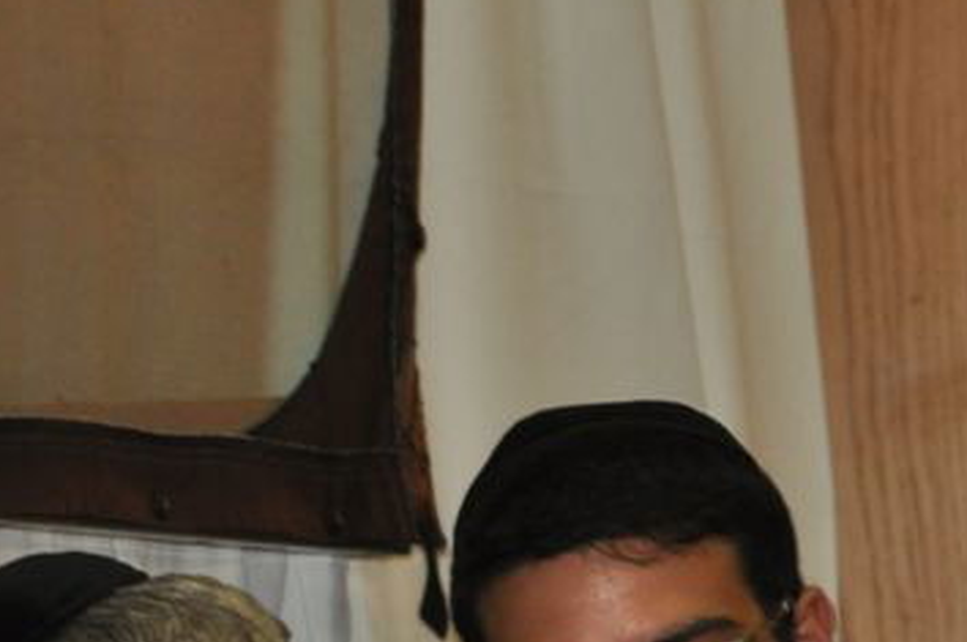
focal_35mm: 869
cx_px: 721
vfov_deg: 1.6
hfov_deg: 2.4
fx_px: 23310
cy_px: 893
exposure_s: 1/60
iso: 800
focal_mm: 200
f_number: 5.6
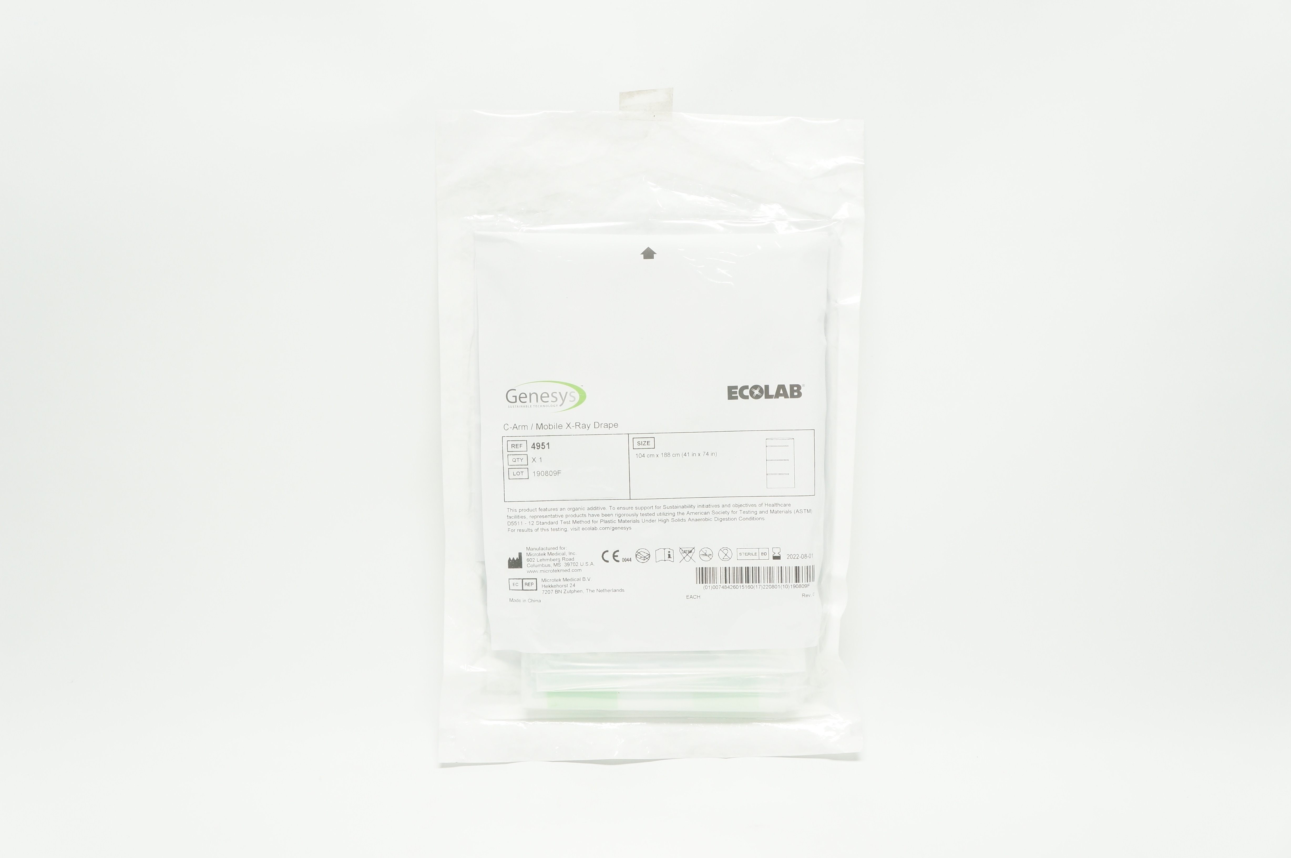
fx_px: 1290
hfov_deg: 53.2
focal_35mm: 36
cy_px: 429
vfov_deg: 36.8
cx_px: 646
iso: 400
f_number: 5.6
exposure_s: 1/60
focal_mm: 24
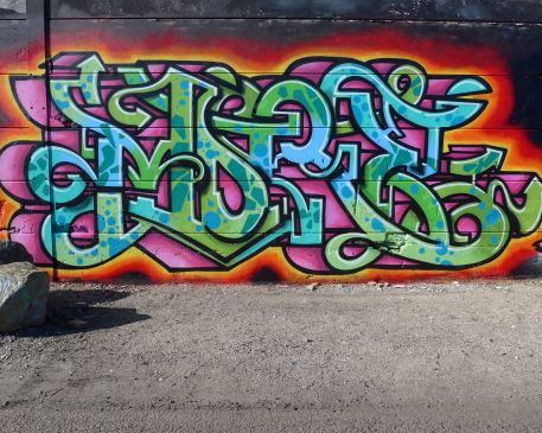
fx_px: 497
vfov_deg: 47.1
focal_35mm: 31
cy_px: 219
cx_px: 278
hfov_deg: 57.2
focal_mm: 6
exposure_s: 1/1600
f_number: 2.8
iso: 80
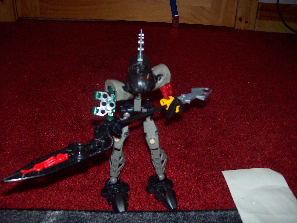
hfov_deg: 51.4
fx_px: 309
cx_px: 148
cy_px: 112
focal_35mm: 36
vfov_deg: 39.6
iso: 140
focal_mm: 6
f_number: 2.7
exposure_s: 1/64
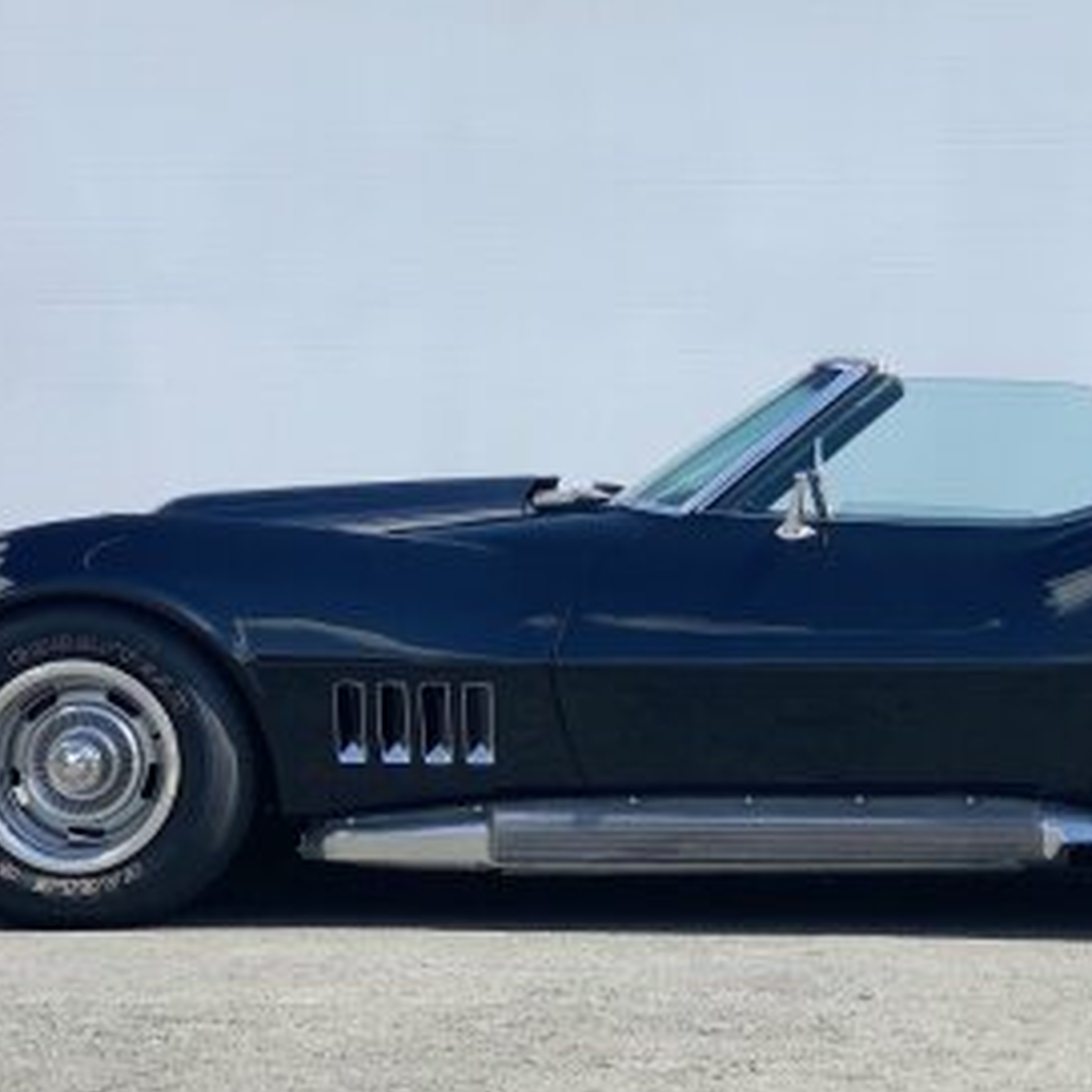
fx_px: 3855
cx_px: 743
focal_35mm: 108
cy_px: 602
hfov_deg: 16.1
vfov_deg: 16.1
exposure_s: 1/631
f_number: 2.4
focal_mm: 6
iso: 16
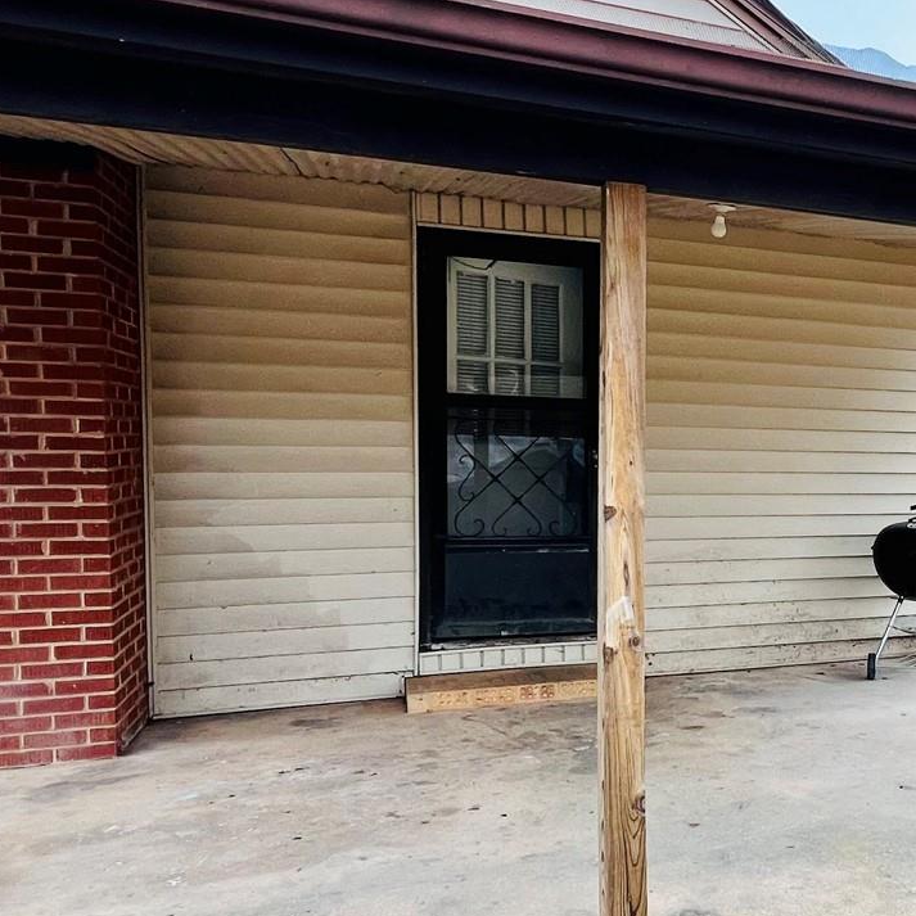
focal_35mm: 33
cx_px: 875
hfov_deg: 43.9
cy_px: 513
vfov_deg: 49.6
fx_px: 988
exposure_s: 1/99
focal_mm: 1.57
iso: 50
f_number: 1.8
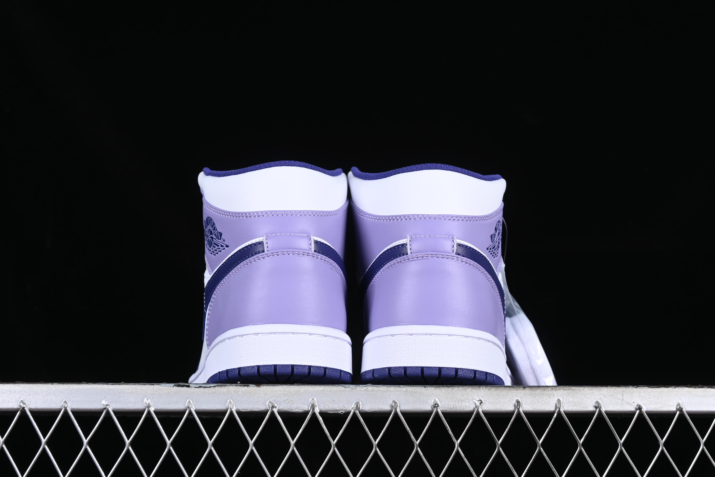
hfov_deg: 27.0
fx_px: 1489
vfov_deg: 18.2
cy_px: 238
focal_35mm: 75
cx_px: 358
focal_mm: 50
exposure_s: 1/80
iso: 160
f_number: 7.1
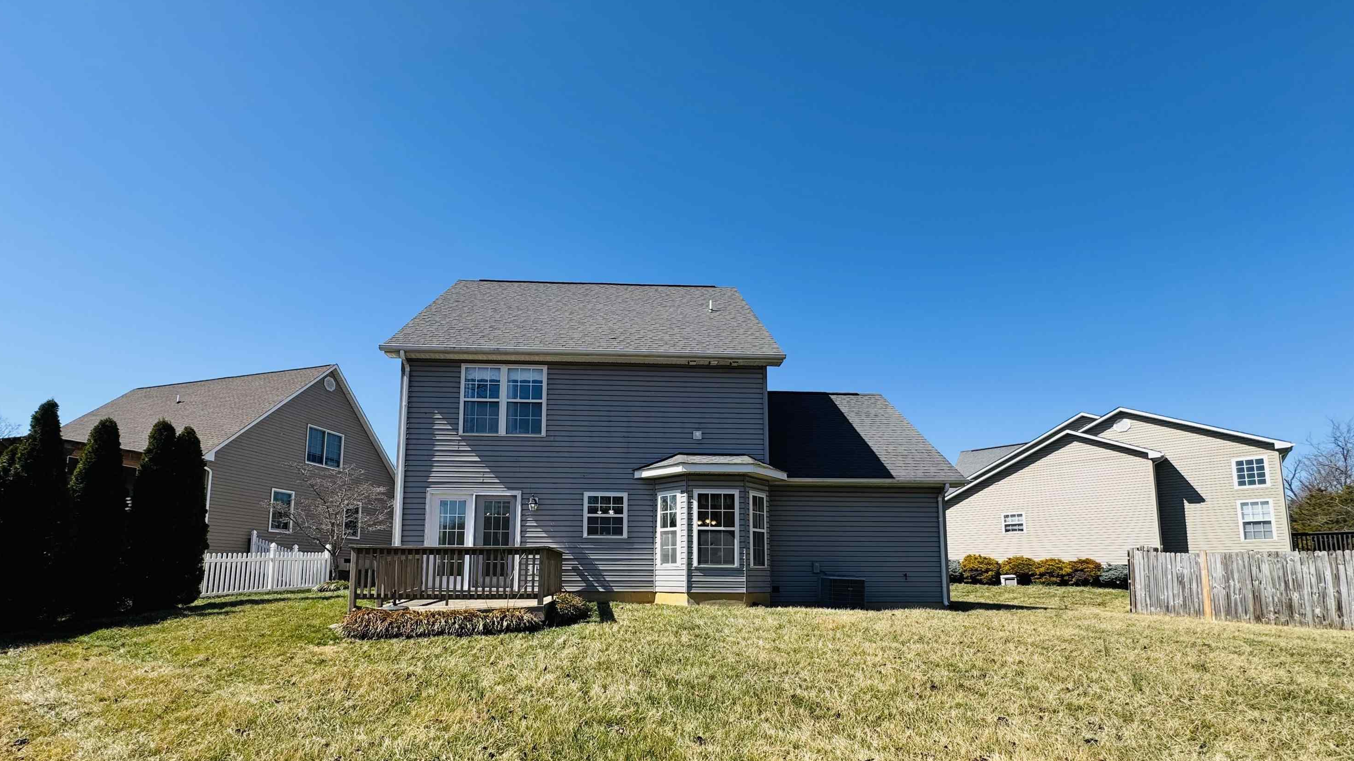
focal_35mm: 16
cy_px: 513
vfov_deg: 65.2
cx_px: 646
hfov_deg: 99.3
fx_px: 574
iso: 40
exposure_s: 1/1110
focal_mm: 2.22
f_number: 2.2
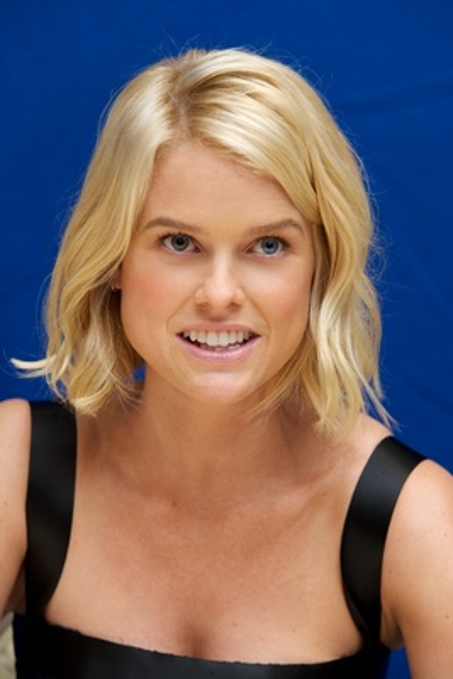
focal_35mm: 120
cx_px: 226
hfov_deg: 11.4
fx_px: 2263
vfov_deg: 17.1
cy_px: 340
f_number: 5.6
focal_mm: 120
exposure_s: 1/60
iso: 500
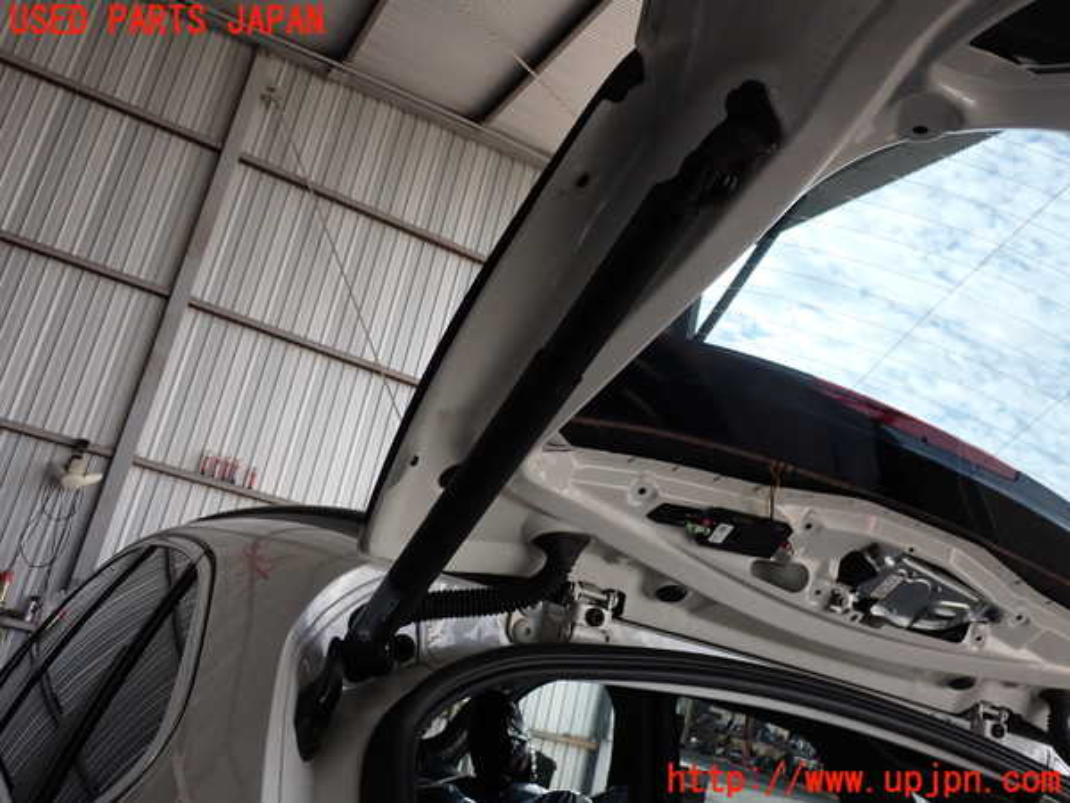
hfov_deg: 60.0
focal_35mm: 30
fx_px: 927
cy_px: 402
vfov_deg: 46.8
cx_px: 535
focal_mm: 5.4
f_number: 3.2
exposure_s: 1/125
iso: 100
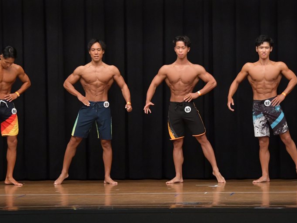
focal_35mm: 204
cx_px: 155
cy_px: 111
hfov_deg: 9.7
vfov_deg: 7.3
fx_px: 1750
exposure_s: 1/400
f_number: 5.6
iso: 6400
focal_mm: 125
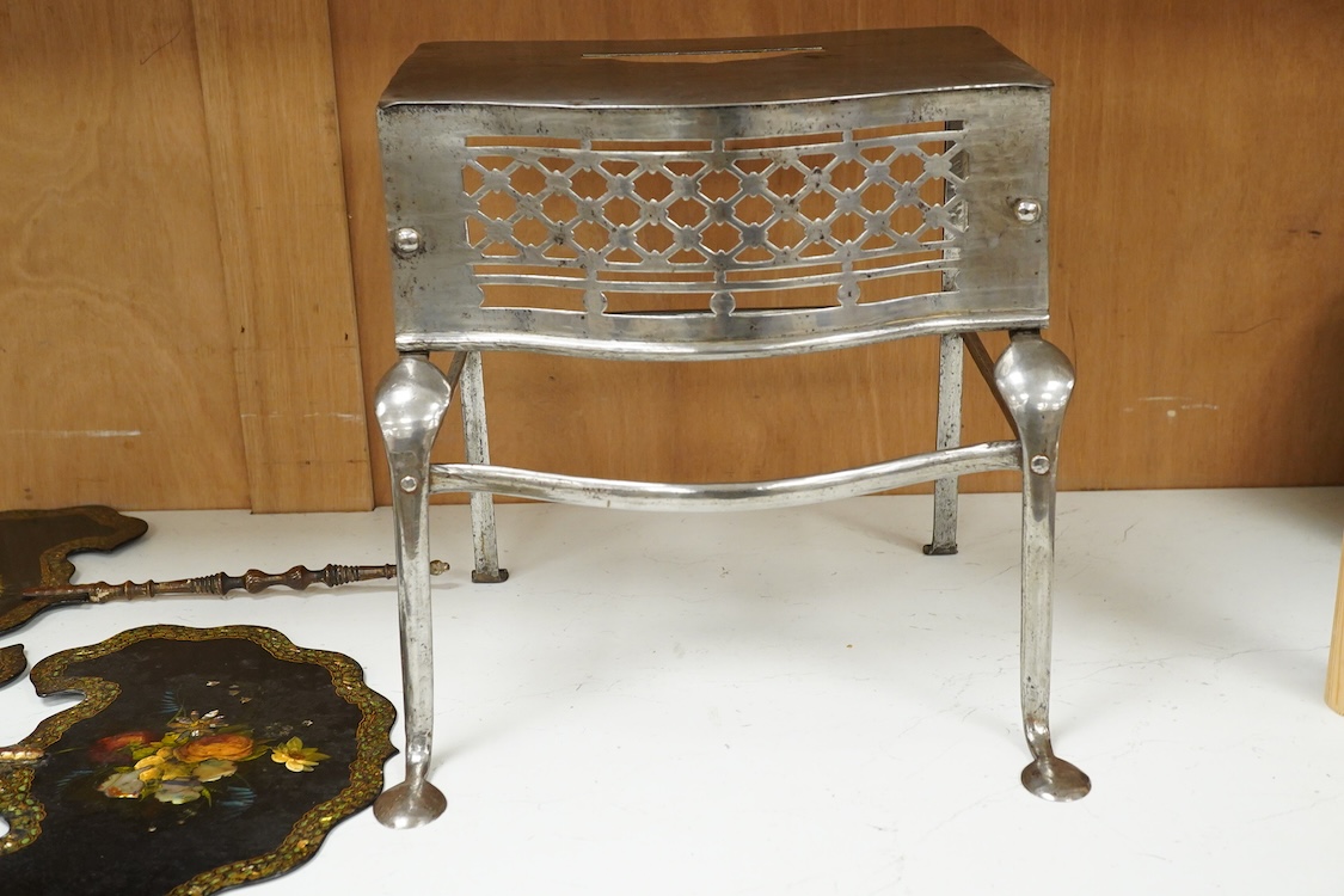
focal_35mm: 45
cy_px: 448
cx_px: 672
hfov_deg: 43.6
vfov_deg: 29.9
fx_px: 1680
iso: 2500
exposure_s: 1/125
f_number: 5.6
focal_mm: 30
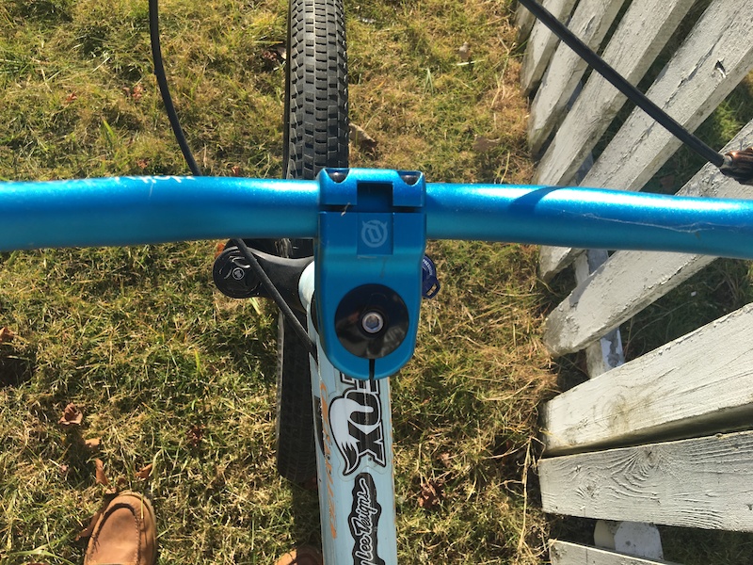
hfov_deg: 61.7
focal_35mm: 29
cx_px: 376
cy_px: 282
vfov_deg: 48.2
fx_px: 631
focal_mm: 4.15
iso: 25
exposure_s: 1/732
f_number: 2.2
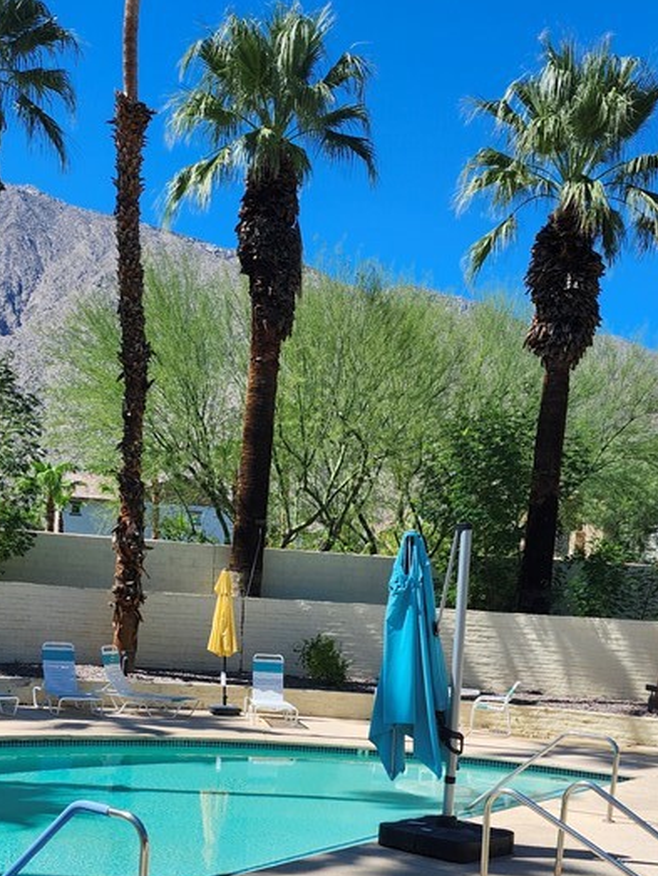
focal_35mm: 45
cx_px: 300
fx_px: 1139
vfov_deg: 39.8
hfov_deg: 32.2
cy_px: 737
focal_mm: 5.54
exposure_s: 1/1789
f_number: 1.8
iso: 25
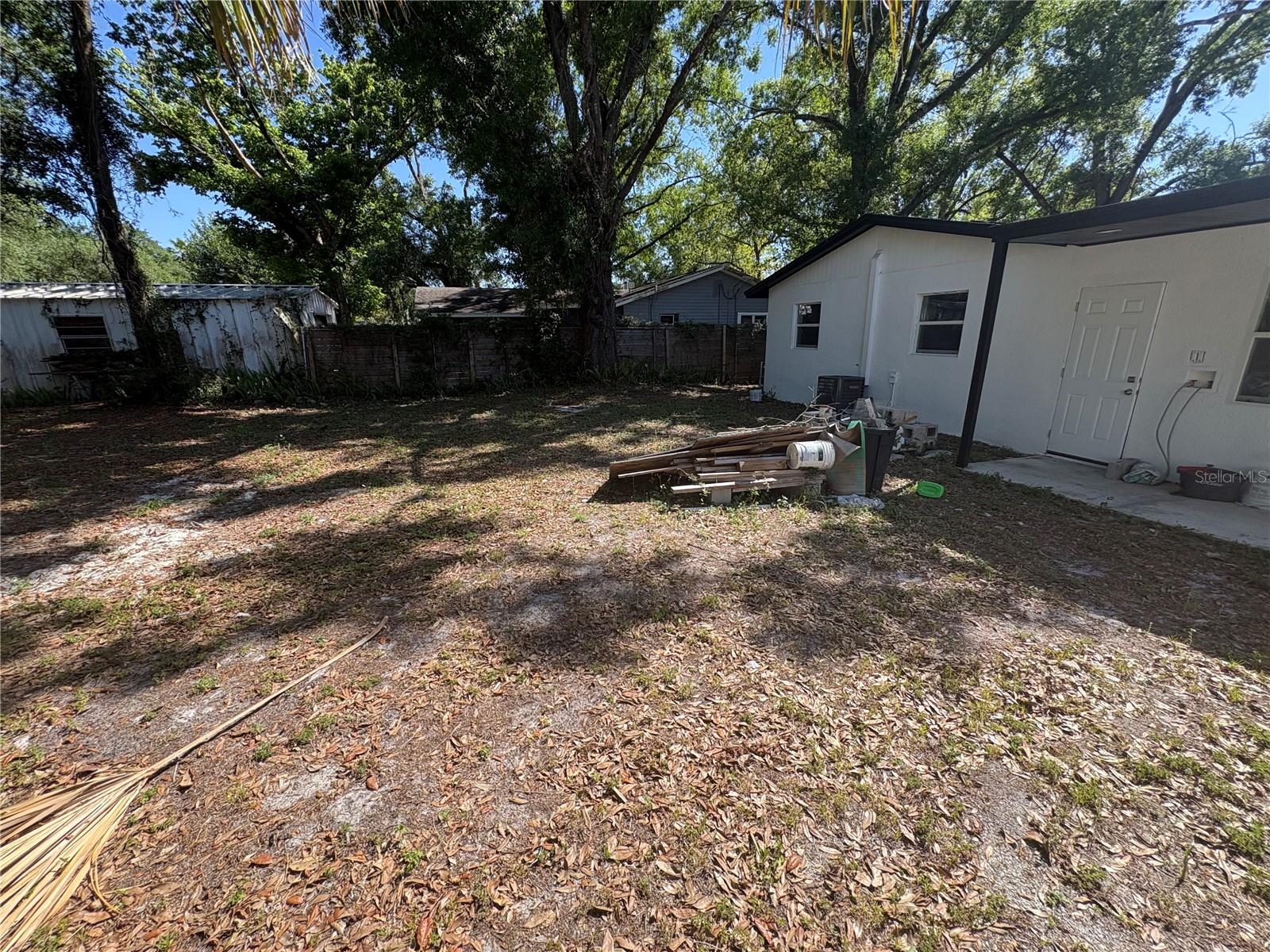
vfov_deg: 85.7
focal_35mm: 14
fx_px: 514
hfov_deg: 102.1
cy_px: 476
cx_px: 635
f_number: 2.2
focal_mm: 2.22
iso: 40
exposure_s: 1/533
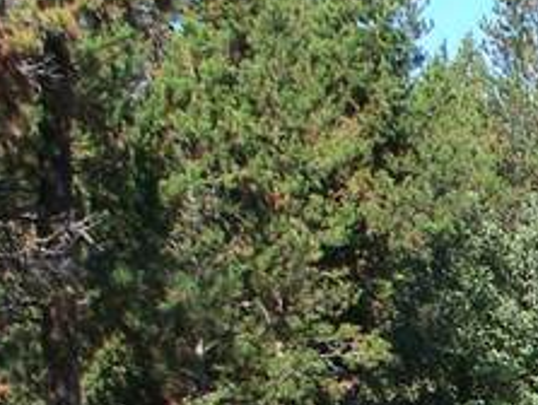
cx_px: 1165
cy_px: 656
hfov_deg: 8.9
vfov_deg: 7.1
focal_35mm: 206
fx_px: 3207
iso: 64
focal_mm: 7.54
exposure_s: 1/500
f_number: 2.8
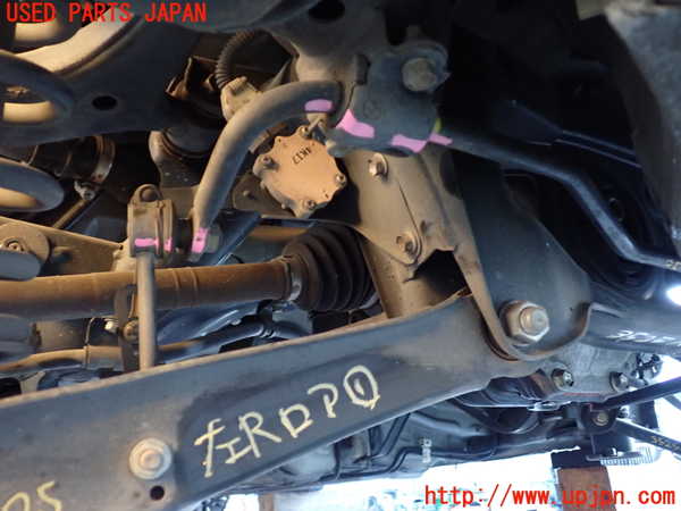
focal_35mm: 32
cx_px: 340
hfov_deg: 56.8
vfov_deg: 44.2
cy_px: 256
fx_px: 630
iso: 800
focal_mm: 5.79
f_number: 2.4
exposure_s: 1/25
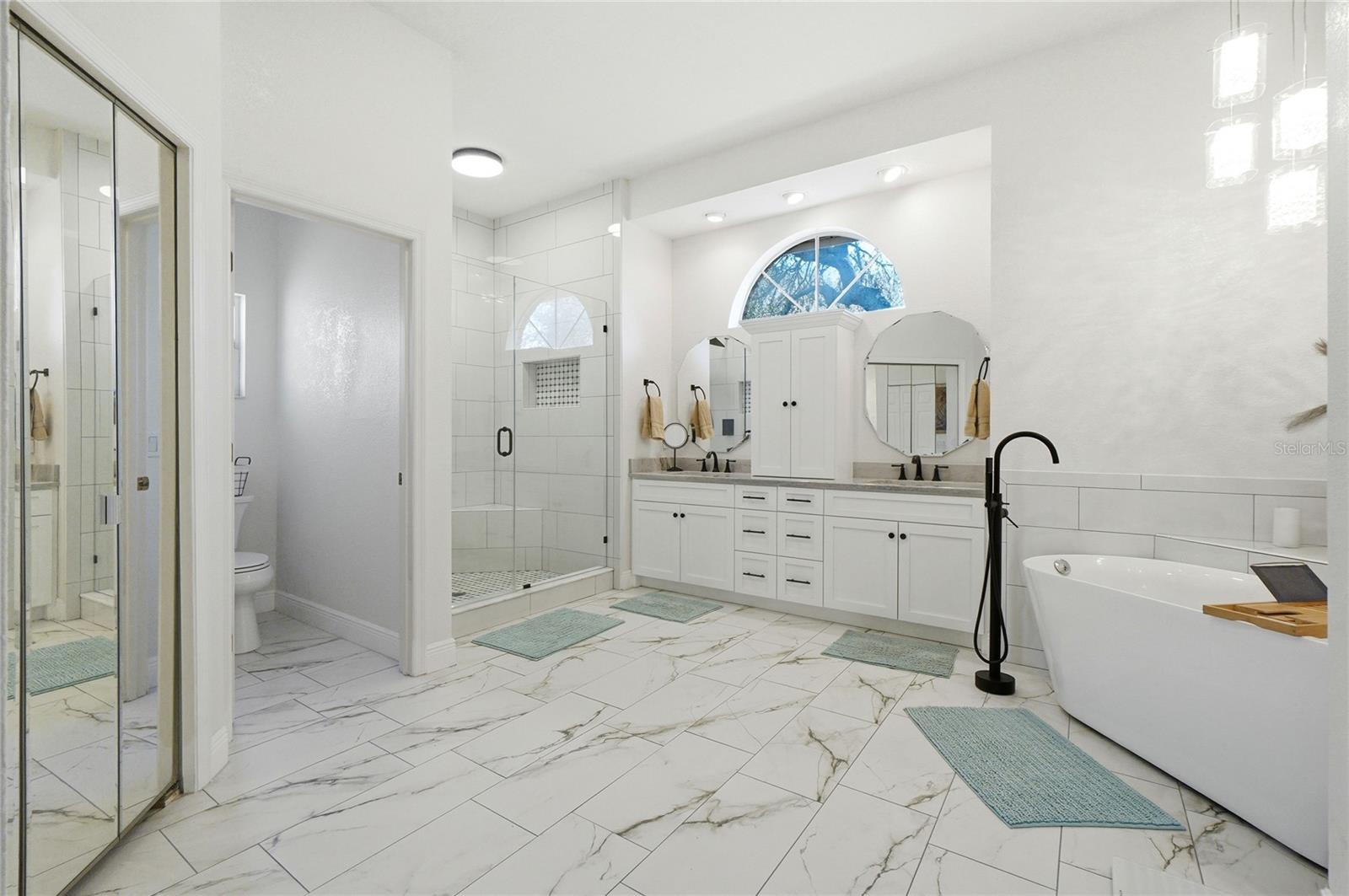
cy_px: 448
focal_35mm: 15
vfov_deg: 77.2
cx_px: 674
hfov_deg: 100.5
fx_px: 561
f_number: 7.1
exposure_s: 1/50
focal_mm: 10
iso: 100
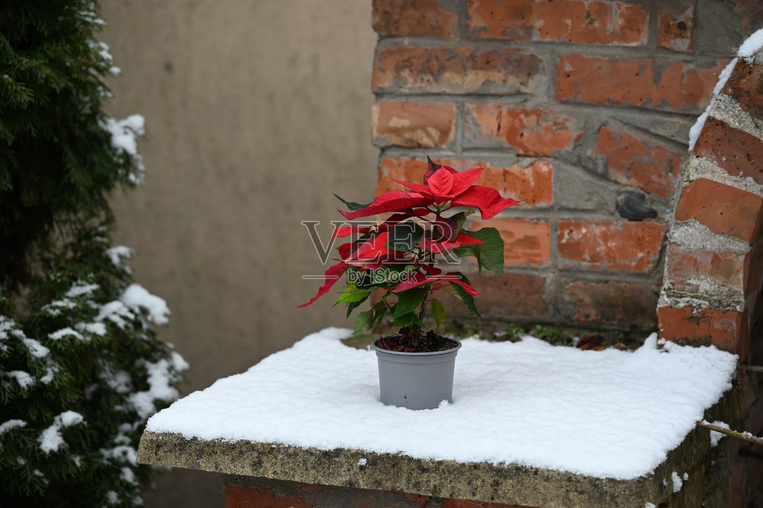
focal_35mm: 98
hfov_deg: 20.8
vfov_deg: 13.9
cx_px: 382
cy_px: 254
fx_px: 2076
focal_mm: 98
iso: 100
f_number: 4
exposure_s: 1/125
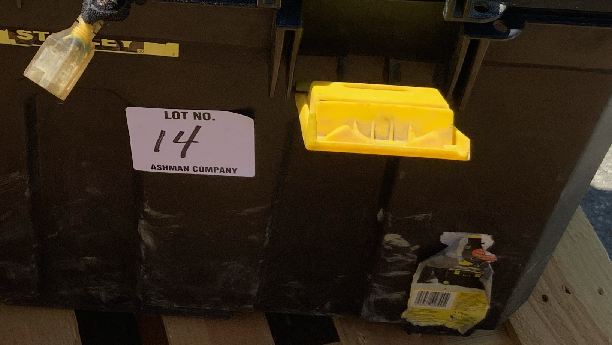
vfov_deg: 15.3
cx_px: 175
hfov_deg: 26.9
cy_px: 30
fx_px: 1266
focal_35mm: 78
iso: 16
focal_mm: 3
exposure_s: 1/1377
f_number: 1.8
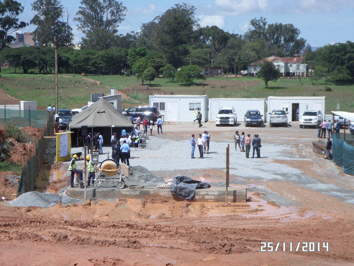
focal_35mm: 110
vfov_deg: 13.5
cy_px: 133
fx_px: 1125
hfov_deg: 17.9
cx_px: 177
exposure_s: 1/350
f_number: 5.7
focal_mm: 19.8
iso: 80
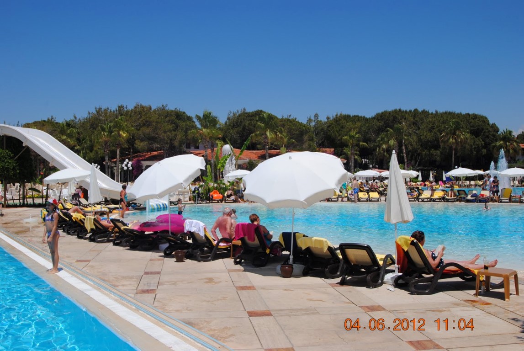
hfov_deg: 53.1
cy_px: 176
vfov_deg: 37.0
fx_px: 525
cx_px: 262
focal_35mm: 36
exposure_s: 1/400
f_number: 10
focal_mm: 24
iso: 100
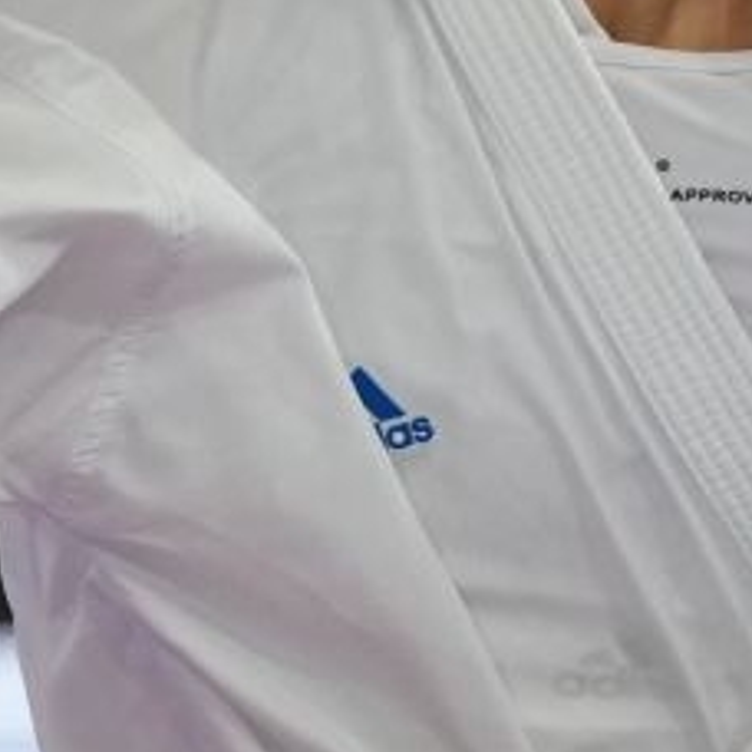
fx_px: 32959
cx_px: 482
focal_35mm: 1341
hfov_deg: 1.3
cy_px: 653
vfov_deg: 1.3
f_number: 2.8
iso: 2000
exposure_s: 1/1000
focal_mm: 200
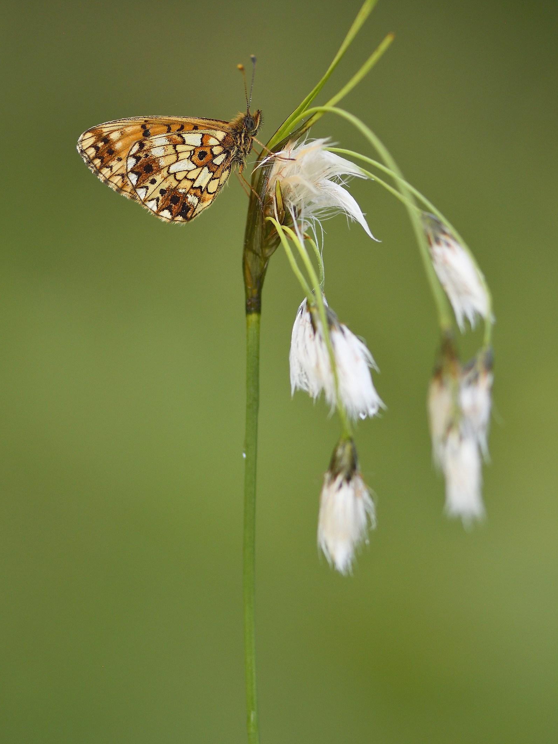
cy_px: 362
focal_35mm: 172
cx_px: 280
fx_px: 3687
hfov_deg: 8.7
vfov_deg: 11.5
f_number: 4
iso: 1000
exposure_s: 1/4000
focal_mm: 105
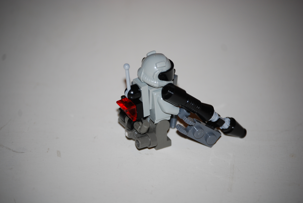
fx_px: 1517
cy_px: 102
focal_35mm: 180
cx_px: 152
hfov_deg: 11.4
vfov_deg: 7.7
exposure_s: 1/60
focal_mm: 120
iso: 200
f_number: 5
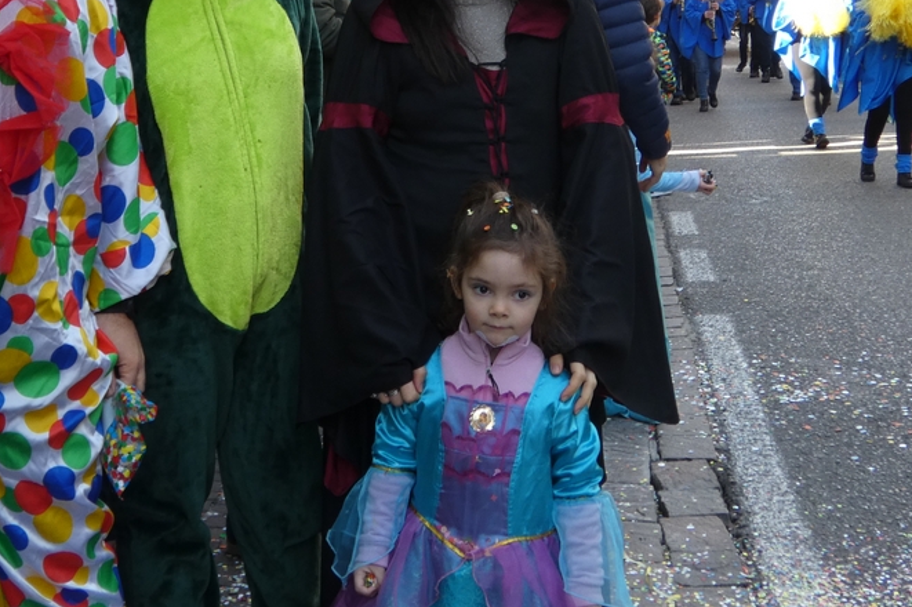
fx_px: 1722
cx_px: 290
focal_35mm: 68
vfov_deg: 19.7
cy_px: 103
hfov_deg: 29.4
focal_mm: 6.5
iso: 100
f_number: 3.5
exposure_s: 1/80
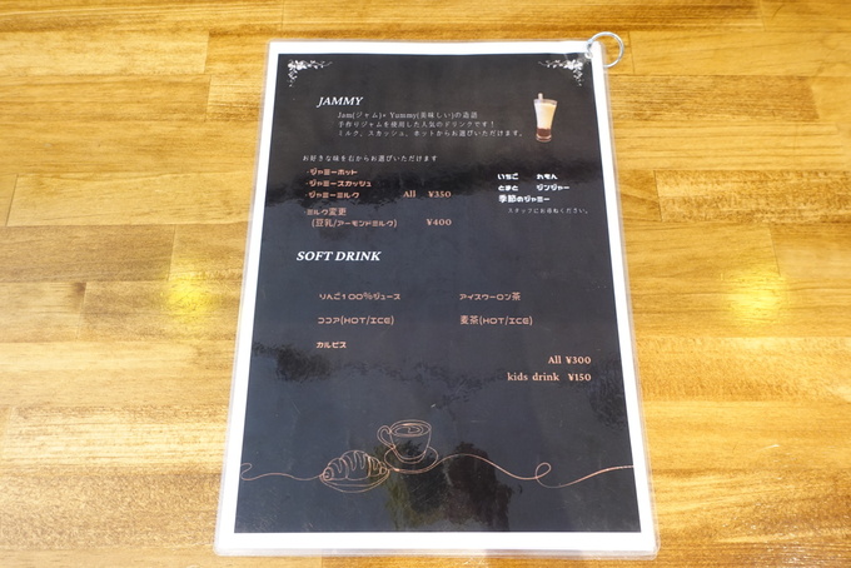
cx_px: 426
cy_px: 284
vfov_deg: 53.2
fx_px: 568
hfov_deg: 73.7
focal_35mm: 24
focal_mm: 9.4
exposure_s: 1/30
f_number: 3.2
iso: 400
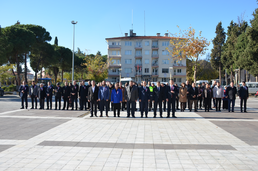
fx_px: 236
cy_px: 86
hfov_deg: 57.3
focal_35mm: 33
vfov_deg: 39.8
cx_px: 129
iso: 160
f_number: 8
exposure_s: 1/250
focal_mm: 22
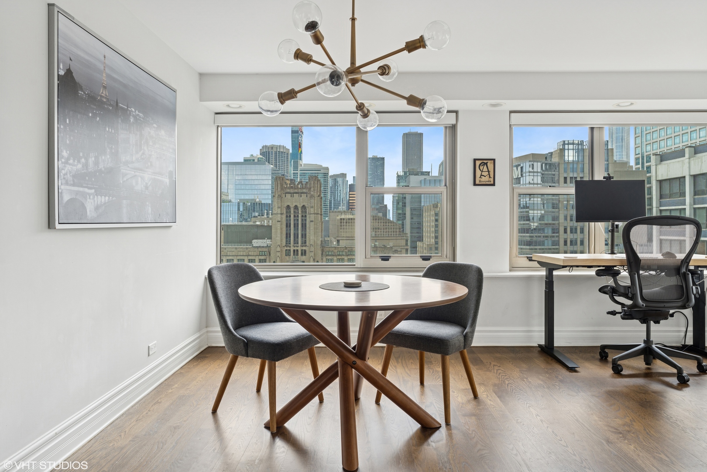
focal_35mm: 24
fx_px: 471
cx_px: 354
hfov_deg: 73.7
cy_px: 236
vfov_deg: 53.1
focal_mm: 24
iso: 320
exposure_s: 1/100
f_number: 8
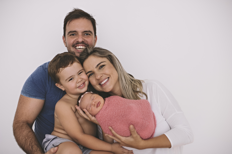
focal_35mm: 35
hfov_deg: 54.5
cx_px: 116
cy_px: 77
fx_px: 225
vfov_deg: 37.8
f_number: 2.5
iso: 200
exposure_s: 1/125
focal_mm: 35
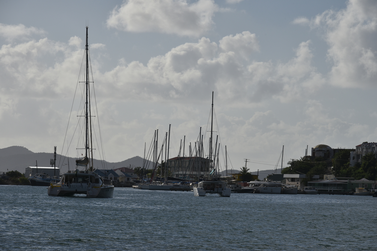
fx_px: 1990
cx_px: 188
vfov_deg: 7.2
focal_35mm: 190
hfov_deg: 10.8
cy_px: 126
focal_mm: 190
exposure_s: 1/800
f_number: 14
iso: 100
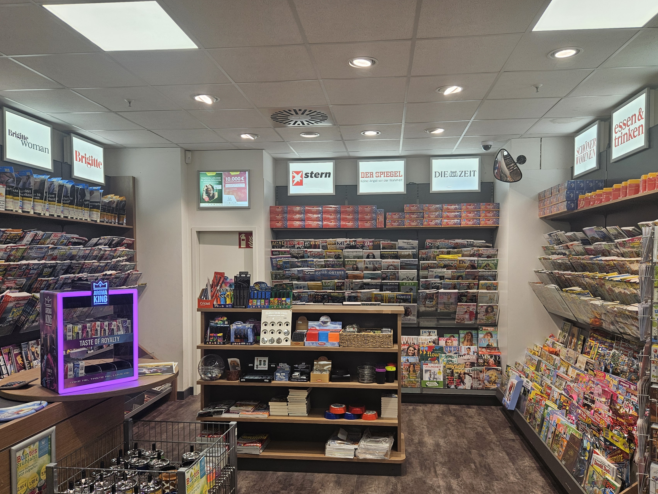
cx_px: 328
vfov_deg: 51.2
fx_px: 513
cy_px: 285
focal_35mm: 27
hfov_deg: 65.3
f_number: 1.8
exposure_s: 1/100
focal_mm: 5.4
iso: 50
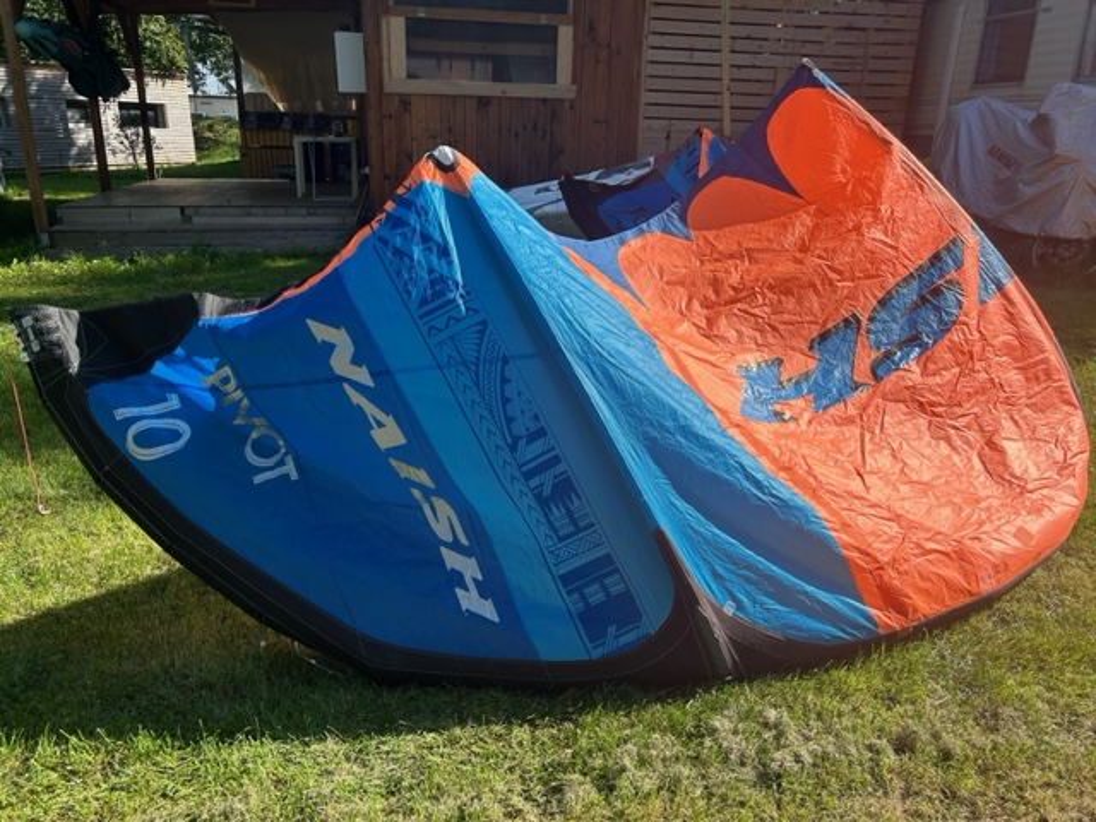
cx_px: 548
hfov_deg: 67.3
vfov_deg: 53.1
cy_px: 411
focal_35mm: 26
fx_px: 823
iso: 50
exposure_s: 1/3165
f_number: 1.5
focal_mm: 5.7
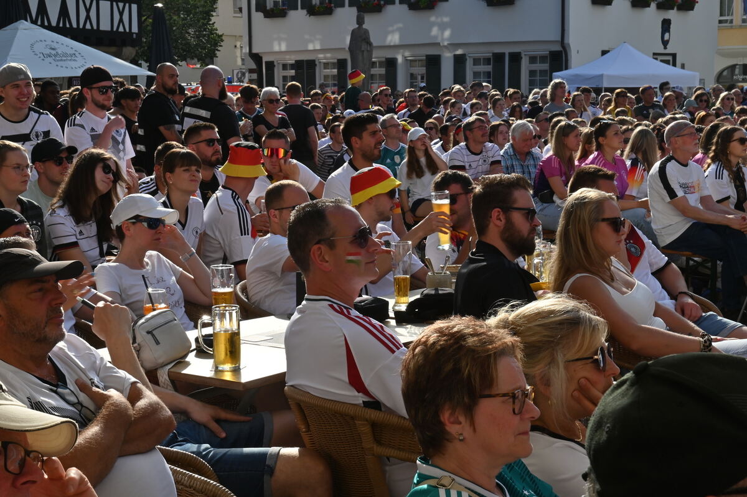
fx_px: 1452
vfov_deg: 19.4
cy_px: 248
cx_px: 374
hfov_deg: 28.9
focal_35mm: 70
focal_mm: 70
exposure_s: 1/80
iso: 320
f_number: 22
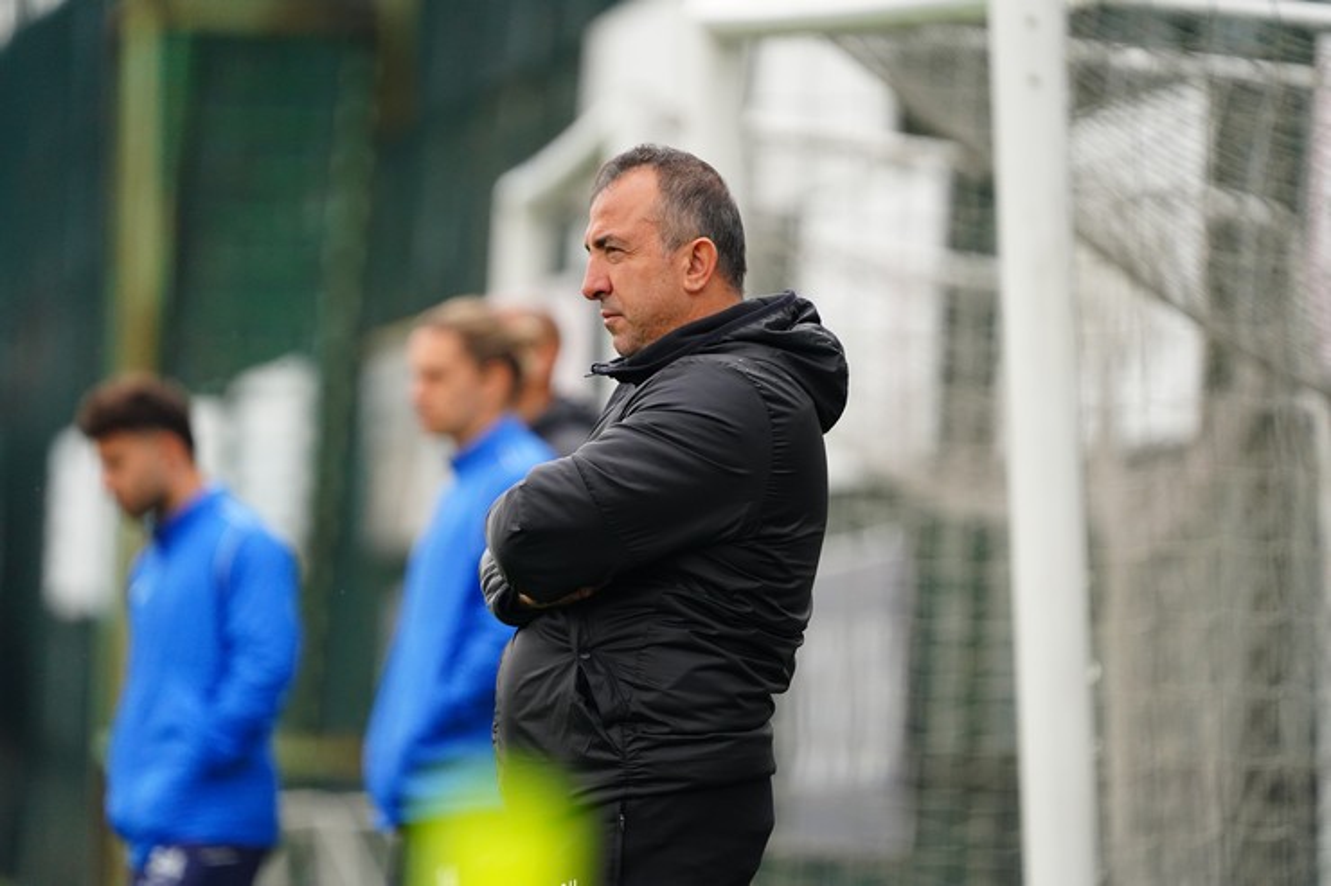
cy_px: 443
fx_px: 22177
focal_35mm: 600
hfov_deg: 3.4
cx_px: 666
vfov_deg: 2.3
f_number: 6.3
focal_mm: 600
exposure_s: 1/2000
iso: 3200
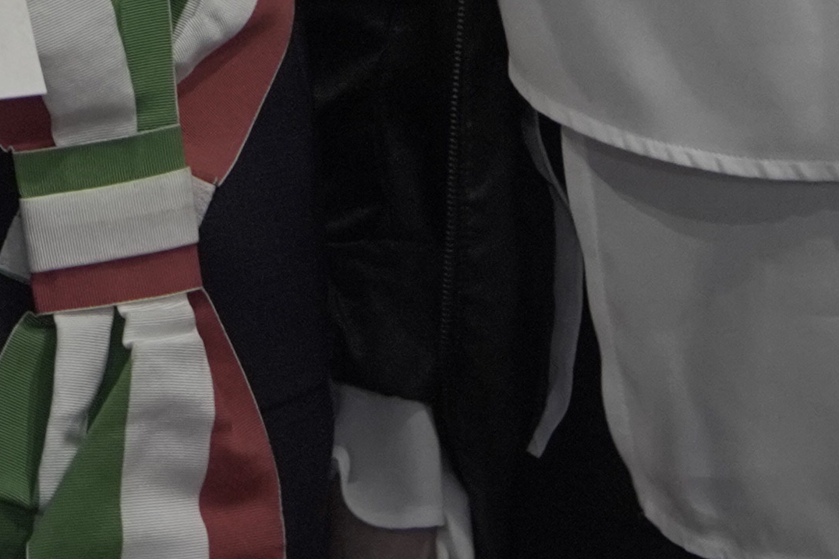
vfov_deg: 5.2
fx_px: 5848
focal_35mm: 251
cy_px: -931
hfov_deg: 8.1
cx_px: -234
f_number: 4
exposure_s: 1/60
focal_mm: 45
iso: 3200
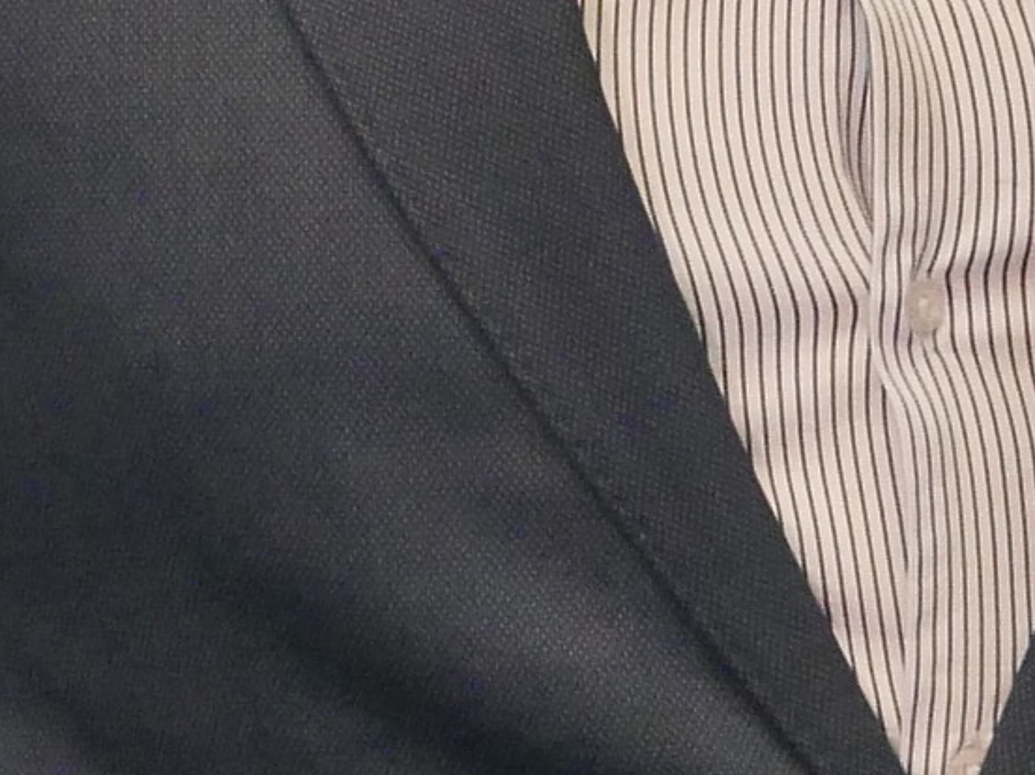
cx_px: 653
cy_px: -262
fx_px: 16673
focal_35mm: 558
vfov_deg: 2.7
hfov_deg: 3.6
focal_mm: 34
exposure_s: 1/125
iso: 1000
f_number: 2.8
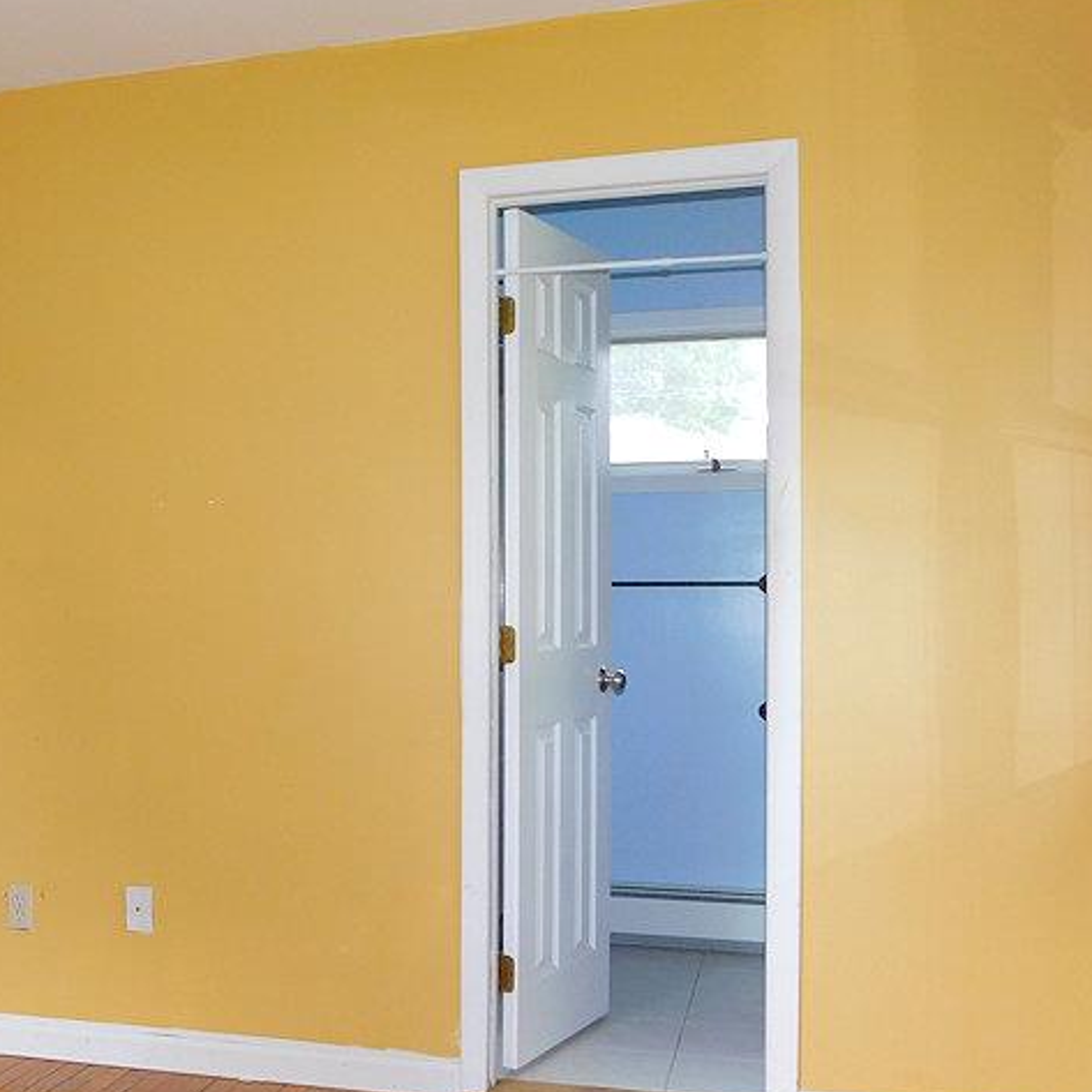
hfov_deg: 37.2
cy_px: 605
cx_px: 242
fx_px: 1570
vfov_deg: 38.3
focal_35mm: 44
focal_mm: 4
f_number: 3
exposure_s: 1/30
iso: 200
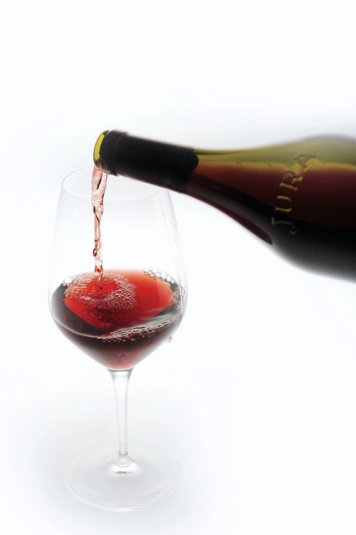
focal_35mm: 70
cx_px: 178
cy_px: 268
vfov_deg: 28.9
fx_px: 1039
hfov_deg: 19.4
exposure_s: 1/5000
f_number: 5.6
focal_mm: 70
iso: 2500
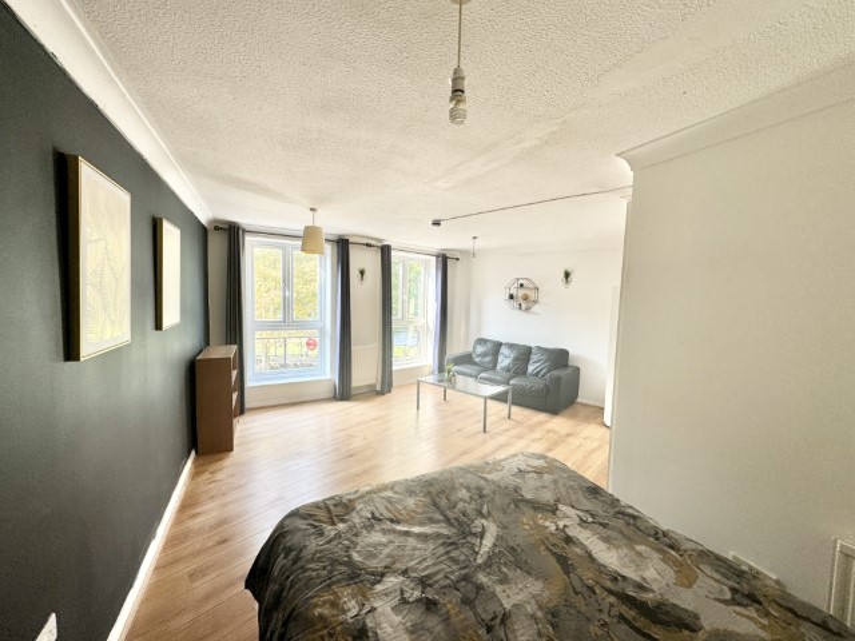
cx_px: 428
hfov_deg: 102.1
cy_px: 320
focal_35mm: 14
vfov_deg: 85.7
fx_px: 346
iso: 64
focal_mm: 2.22
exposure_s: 1/99
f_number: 2.2
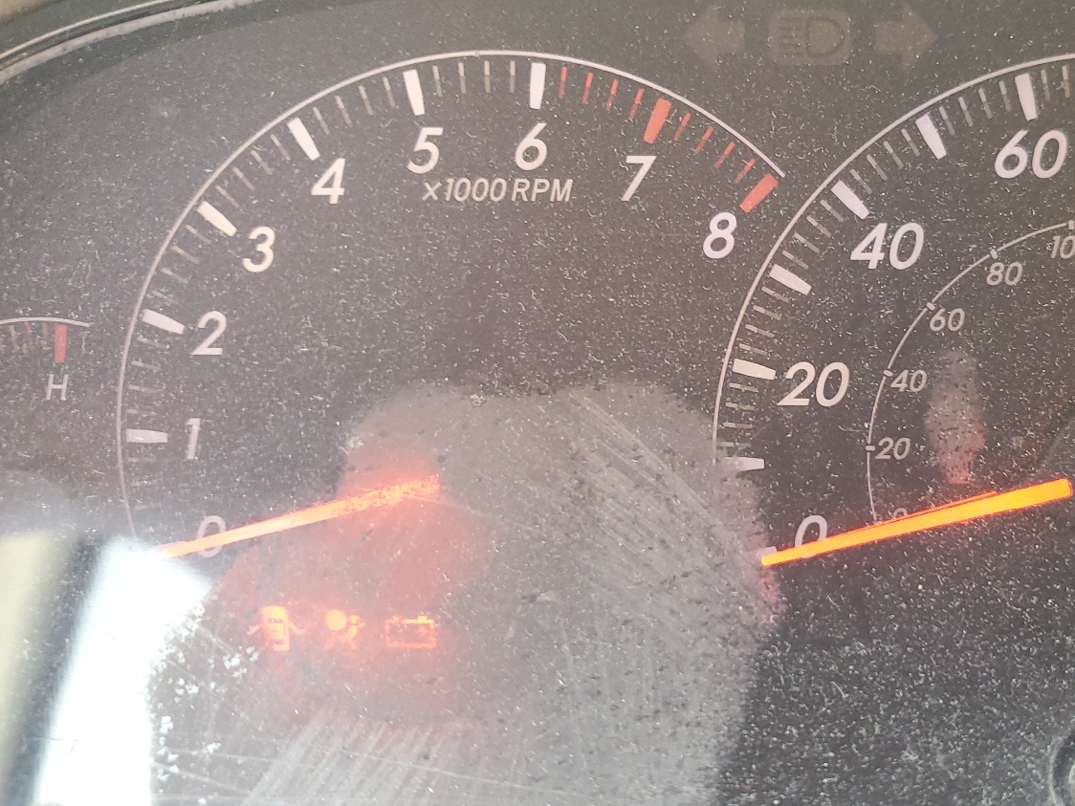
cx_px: 753
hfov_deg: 48.9
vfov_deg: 38.6
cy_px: 437
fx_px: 1149
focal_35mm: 37
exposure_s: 1/60.2
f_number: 1.5
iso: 121
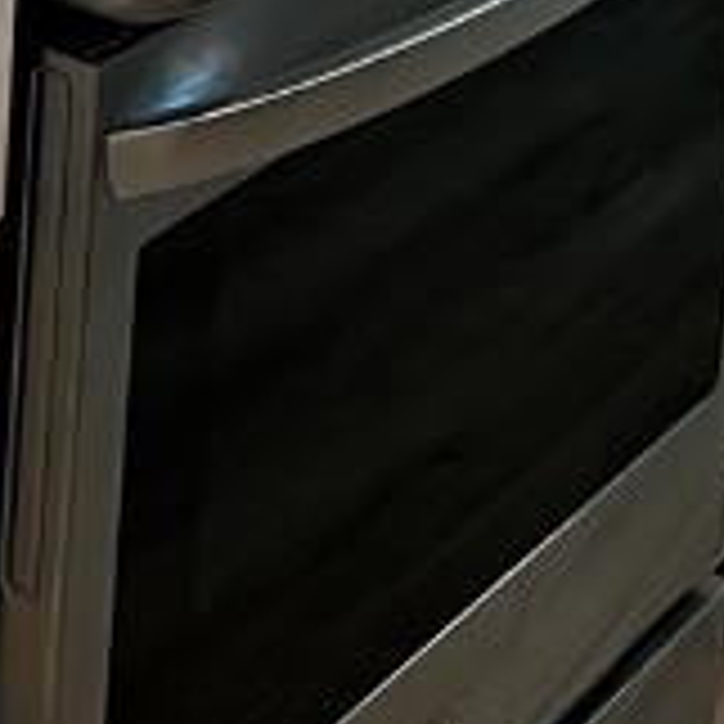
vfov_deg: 10.7
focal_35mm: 146
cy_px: -827
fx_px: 3455
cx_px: -40
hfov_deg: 11.8
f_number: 1.5
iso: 100
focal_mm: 5.7
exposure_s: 1/60
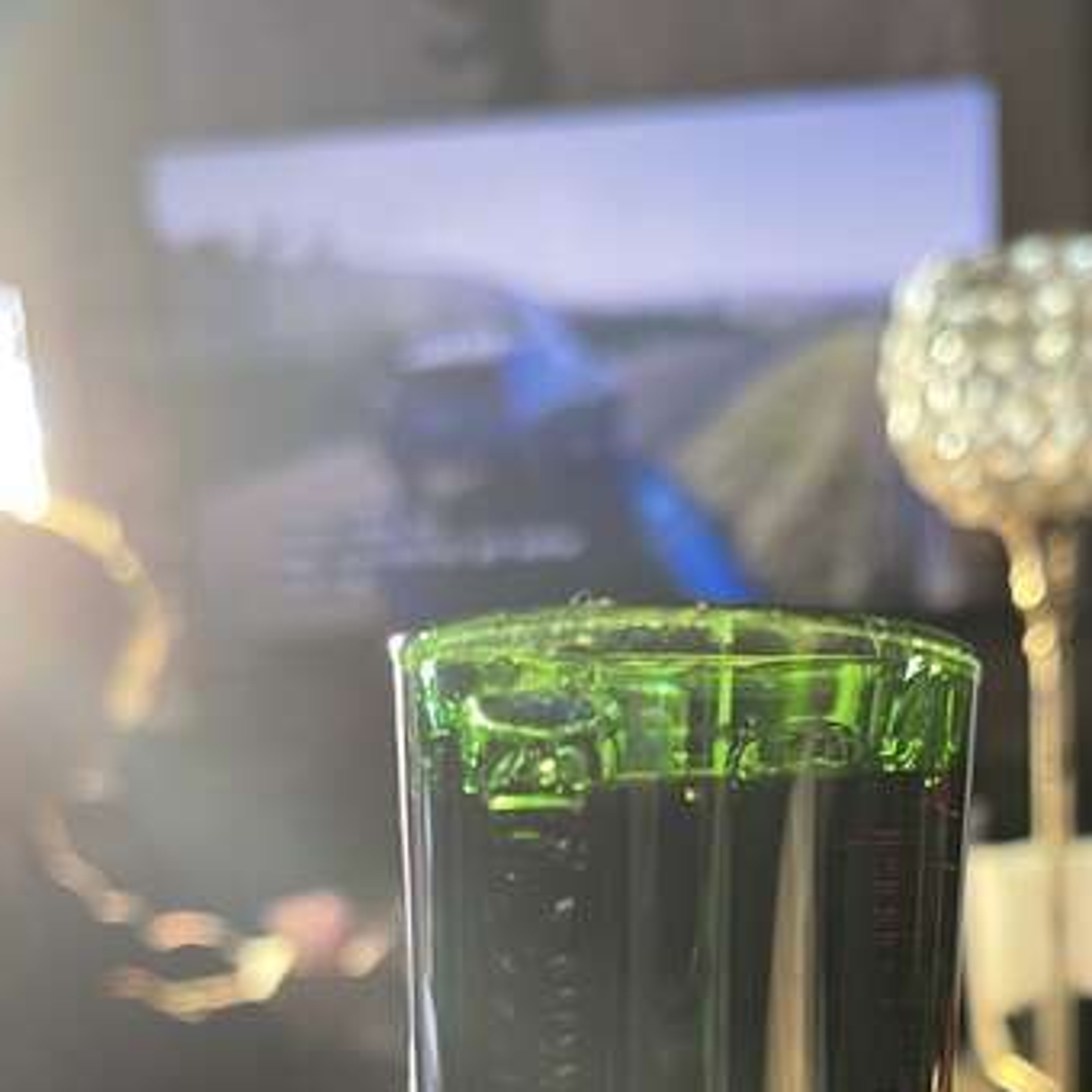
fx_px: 1927
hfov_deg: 31.4
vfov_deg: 29.5
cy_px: 1102
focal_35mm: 54
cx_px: 732
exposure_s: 1/60
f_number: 1.6
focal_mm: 5.1
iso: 125
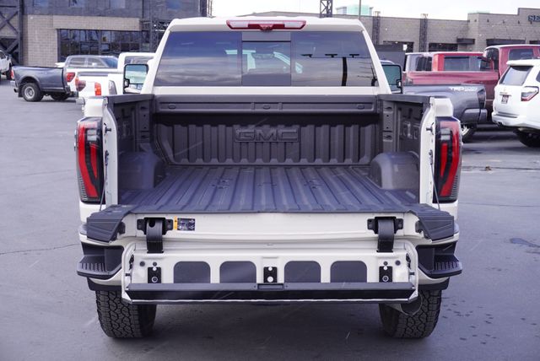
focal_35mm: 56
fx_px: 833
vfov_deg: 24.5
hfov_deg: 35.9
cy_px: 180
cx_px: 270
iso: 100
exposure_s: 1/80
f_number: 7.1
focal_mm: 37
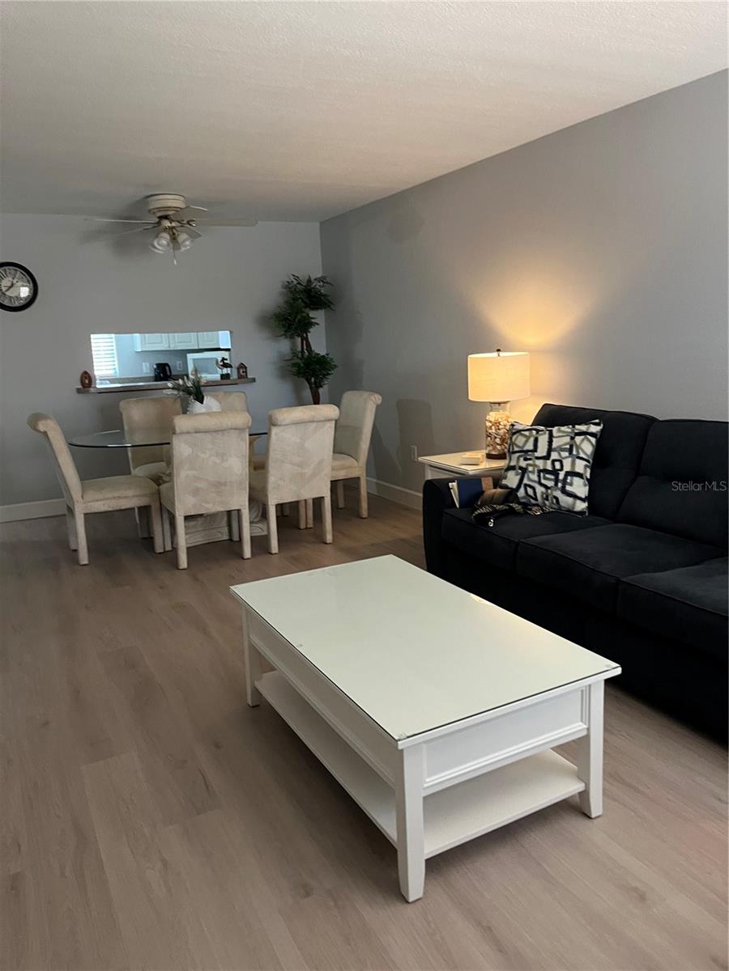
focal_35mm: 26
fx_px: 730
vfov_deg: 67.3
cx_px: 364
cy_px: 486
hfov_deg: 53.1
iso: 320
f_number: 1.6
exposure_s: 1/60
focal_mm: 5.1
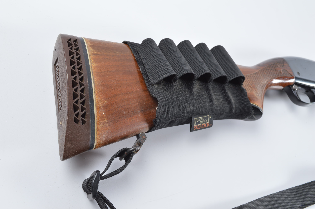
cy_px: 104
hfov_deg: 49.6
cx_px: 158
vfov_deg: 34.1
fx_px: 341
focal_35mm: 39
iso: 100
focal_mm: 26
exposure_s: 1/125
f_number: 10
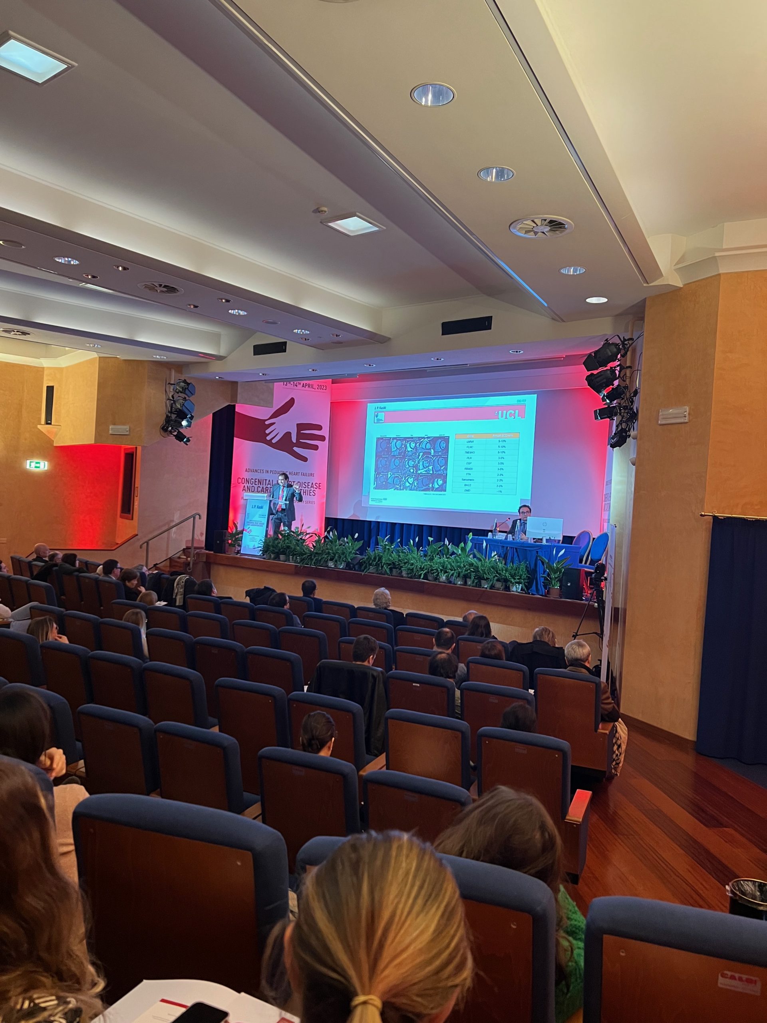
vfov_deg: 67.3
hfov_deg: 53.1
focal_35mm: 26
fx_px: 768
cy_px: 512
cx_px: 384
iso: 320
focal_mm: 5.7
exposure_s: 1/55
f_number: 1.5
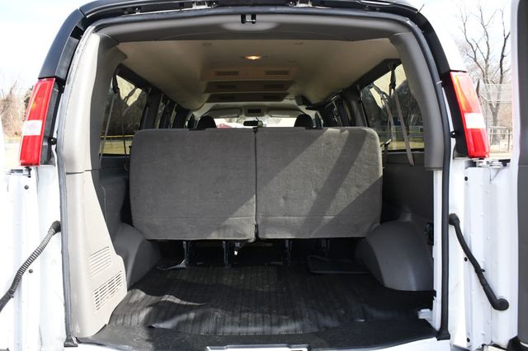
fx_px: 484
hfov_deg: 57.2
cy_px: 176
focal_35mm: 33
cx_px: 264
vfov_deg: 39.9
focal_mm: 22
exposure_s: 1/250
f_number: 5.6
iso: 220
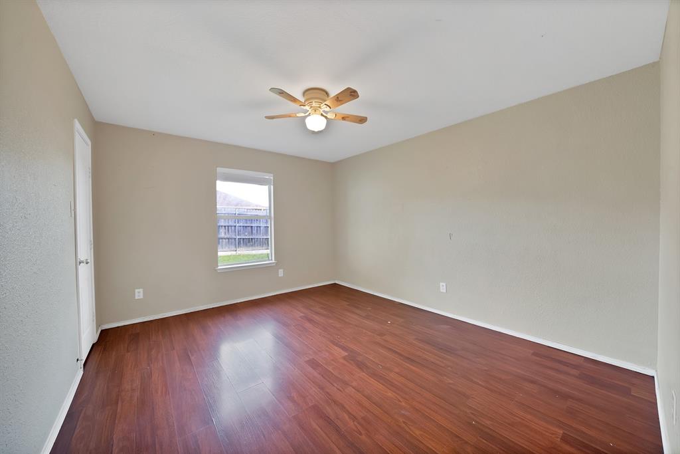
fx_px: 227
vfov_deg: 90.0
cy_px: 227
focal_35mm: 12
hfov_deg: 112.6
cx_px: 340
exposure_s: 1/2
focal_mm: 12
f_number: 9
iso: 640
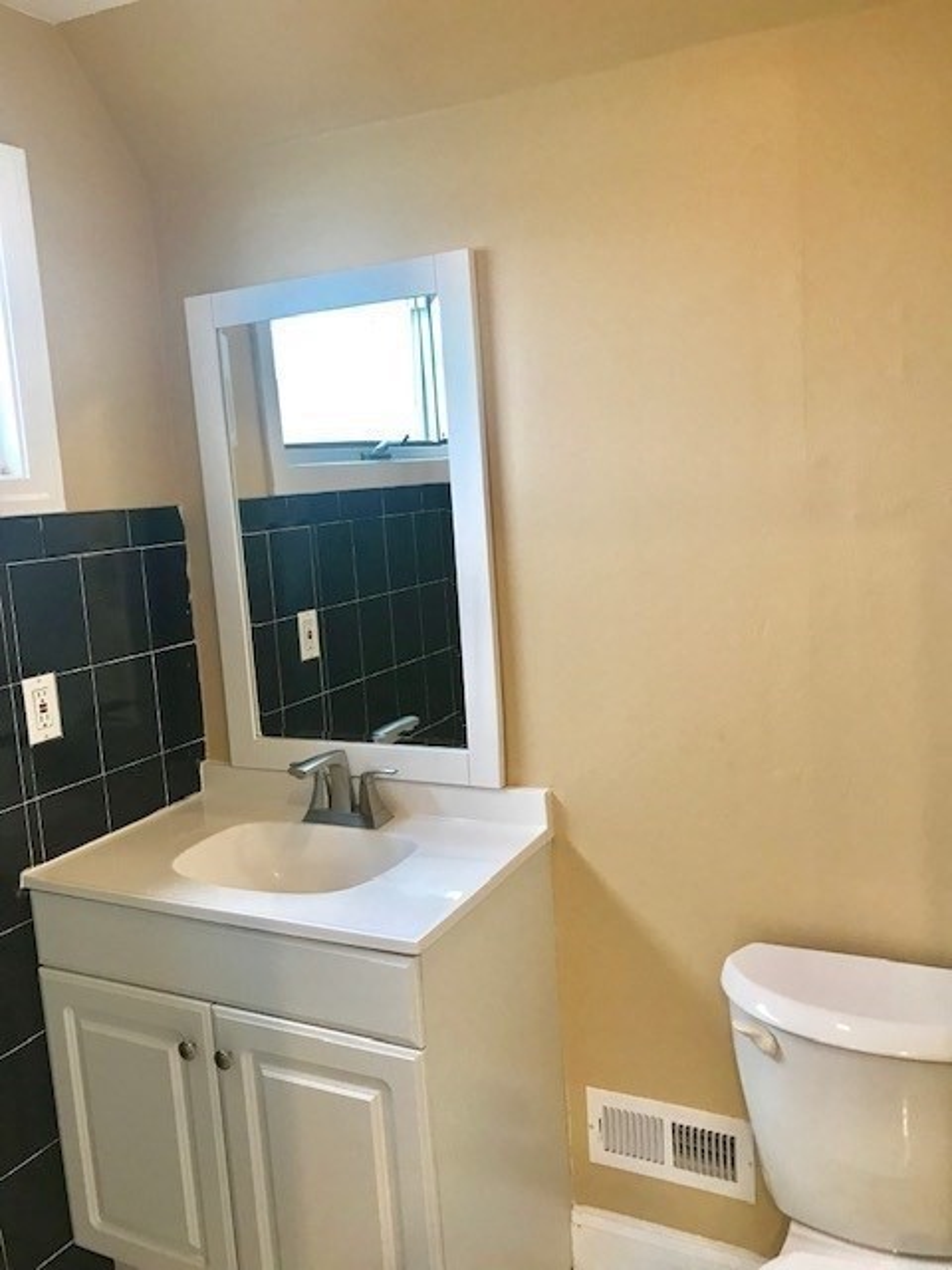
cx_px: 476
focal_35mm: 28
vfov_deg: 63.4
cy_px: 635
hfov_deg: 49.7
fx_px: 1027
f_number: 1.8
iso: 40
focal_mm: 3.99
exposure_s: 1/30
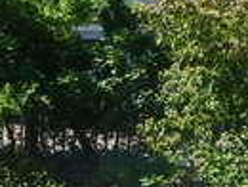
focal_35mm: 118
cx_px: -59
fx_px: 847
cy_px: 134
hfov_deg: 15.9
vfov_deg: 12.6
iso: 100
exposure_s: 1/320
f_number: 4
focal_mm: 5.2
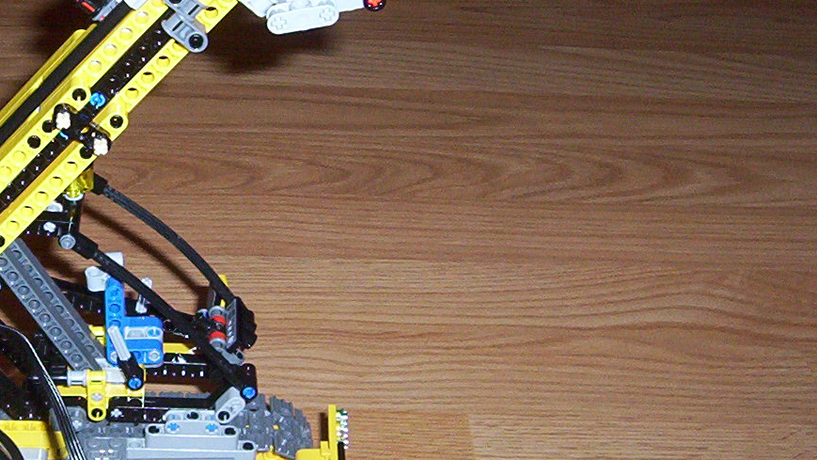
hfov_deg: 25.5
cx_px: 54
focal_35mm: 80
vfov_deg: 15.1
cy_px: 241
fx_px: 1733
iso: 140
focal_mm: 5.26
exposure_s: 1/60
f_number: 3.84
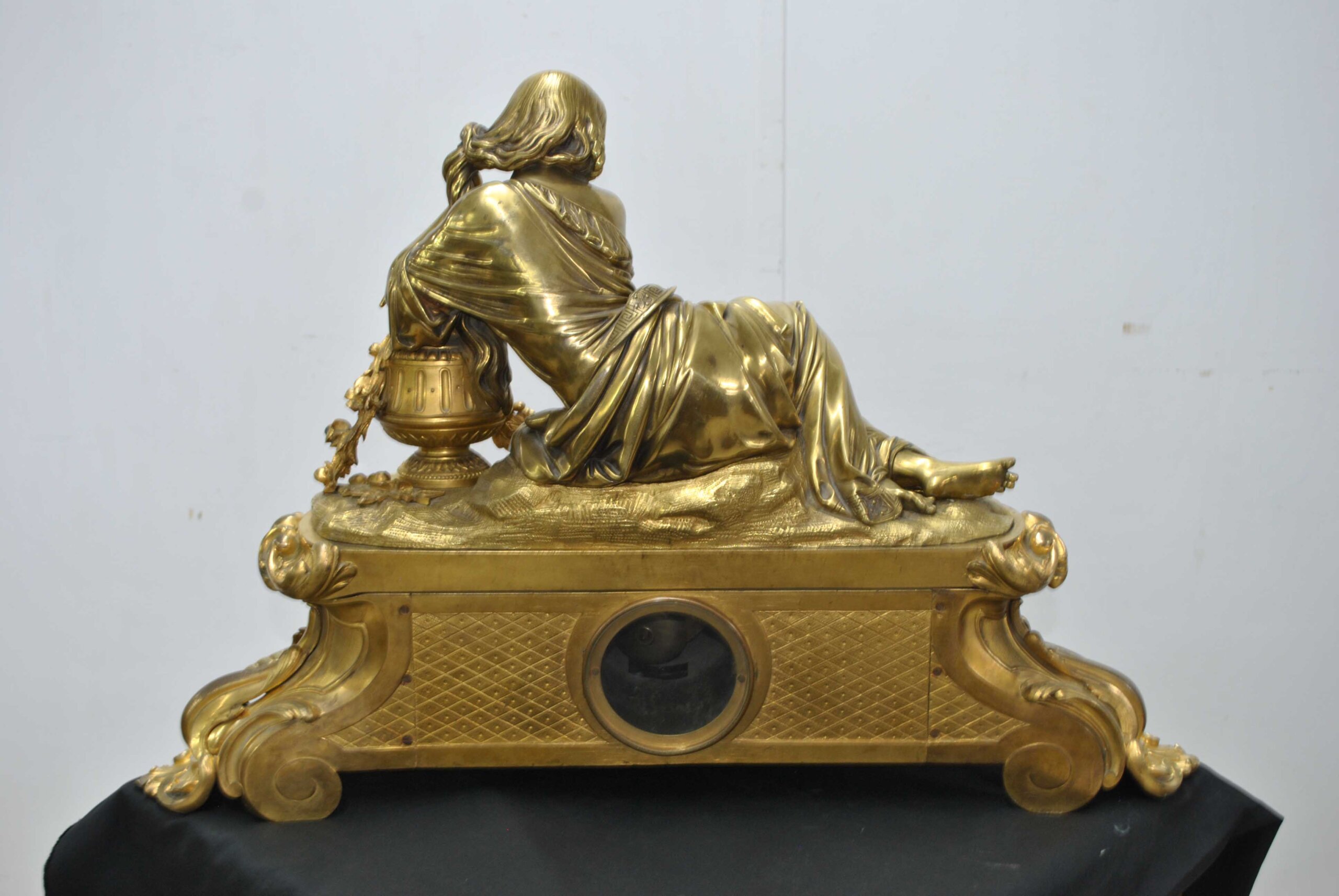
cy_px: 448
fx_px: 1788
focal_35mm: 48
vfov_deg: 28.2
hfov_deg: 41.1
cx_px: 670
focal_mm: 32
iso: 200
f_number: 4.8
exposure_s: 1/8
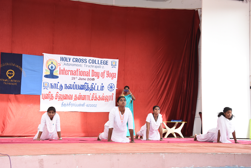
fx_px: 356
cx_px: 126
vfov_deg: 26.5
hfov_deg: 38.9
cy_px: 84
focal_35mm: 51
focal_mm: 34
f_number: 5.6
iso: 320
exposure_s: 1/125
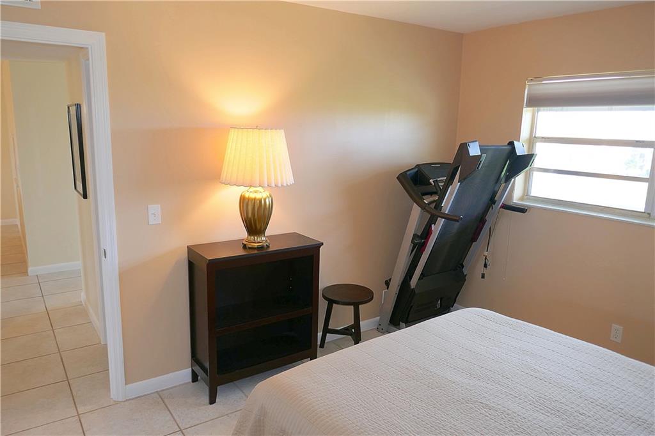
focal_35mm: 25
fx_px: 455
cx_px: 328
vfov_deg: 51.3
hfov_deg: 71.5
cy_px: 218
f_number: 2.8
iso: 160
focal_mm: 9.1
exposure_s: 1/60
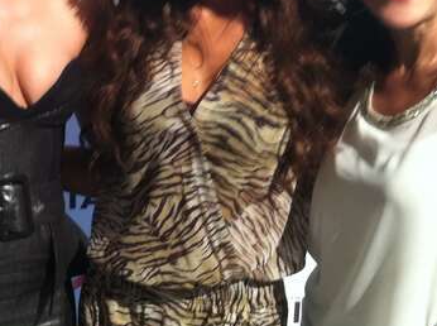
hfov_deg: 23.8
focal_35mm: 81
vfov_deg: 18.1
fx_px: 1020
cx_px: 81
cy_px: 115
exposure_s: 1/17
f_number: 2.8
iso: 125
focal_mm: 3.85
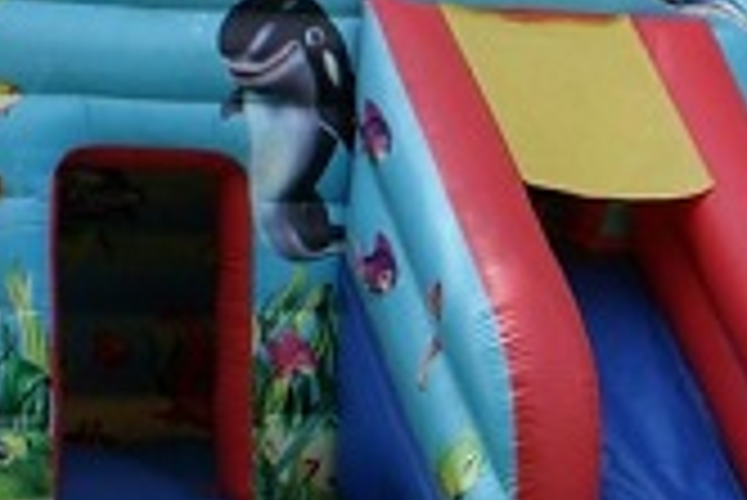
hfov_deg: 12.2
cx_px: 958
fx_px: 3406
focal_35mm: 164
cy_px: 5
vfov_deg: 8.3
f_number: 11
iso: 100
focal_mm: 26
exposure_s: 1/125
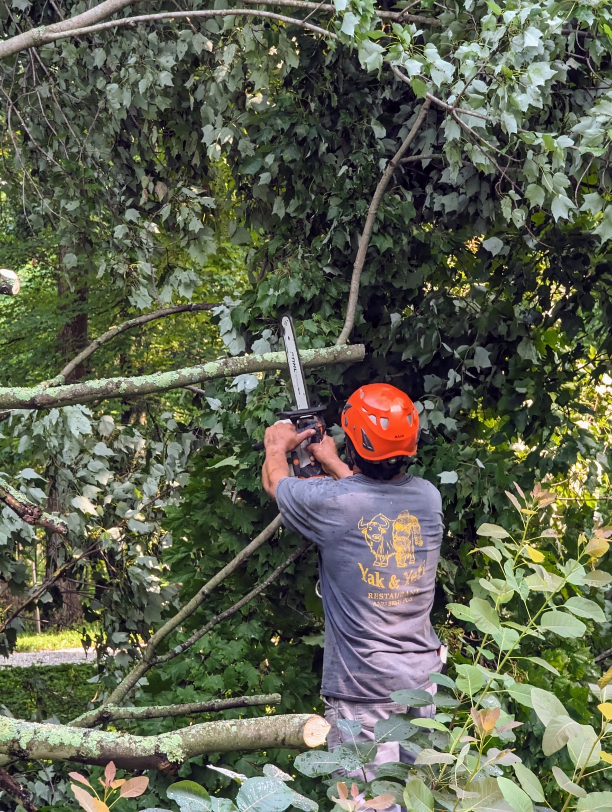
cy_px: 406
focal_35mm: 117
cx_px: 306
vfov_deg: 16.8
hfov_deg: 12.7
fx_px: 2750
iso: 392
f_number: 3.5
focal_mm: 19
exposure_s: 1/376
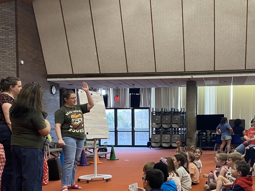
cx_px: 177
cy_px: 146
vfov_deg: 31.5
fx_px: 331
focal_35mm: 45
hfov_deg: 41.3
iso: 250
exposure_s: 1/60
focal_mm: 4.25
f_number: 1.8
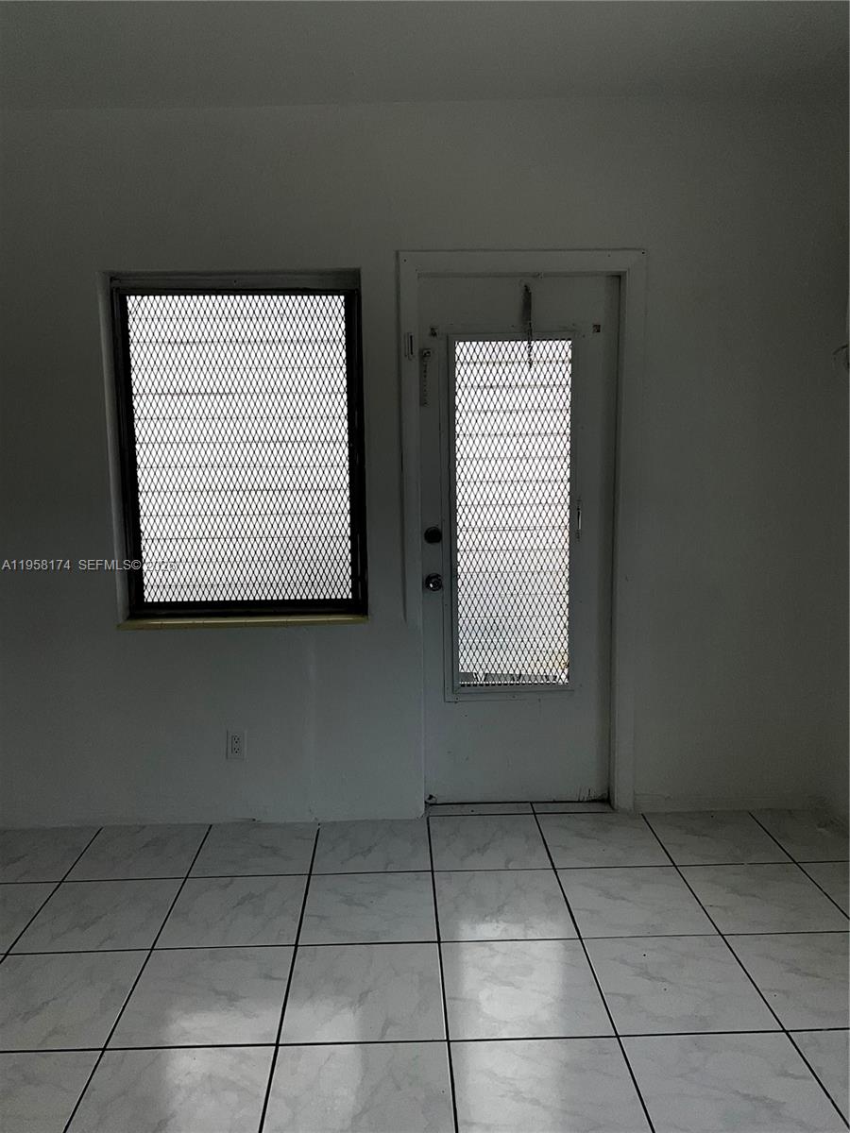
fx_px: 851
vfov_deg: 67.3
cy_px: 566
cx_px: 425
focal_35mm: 26
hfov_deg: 53.1
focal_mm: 5.7
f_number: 1.5
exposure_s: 1/2457
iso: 32
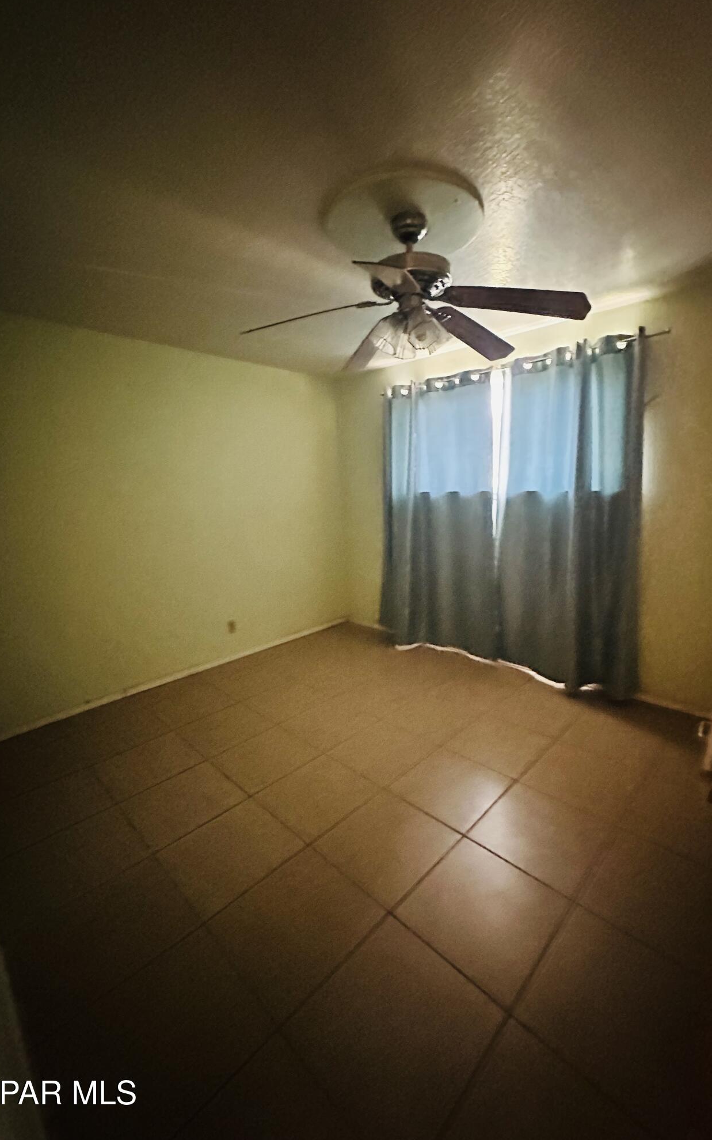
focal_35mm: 15
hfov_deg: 74.7
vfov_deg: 101.5
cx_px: 380
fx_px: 466
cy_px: 570
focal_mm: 2.22
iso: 1600
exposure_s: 1/37
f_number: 2.2
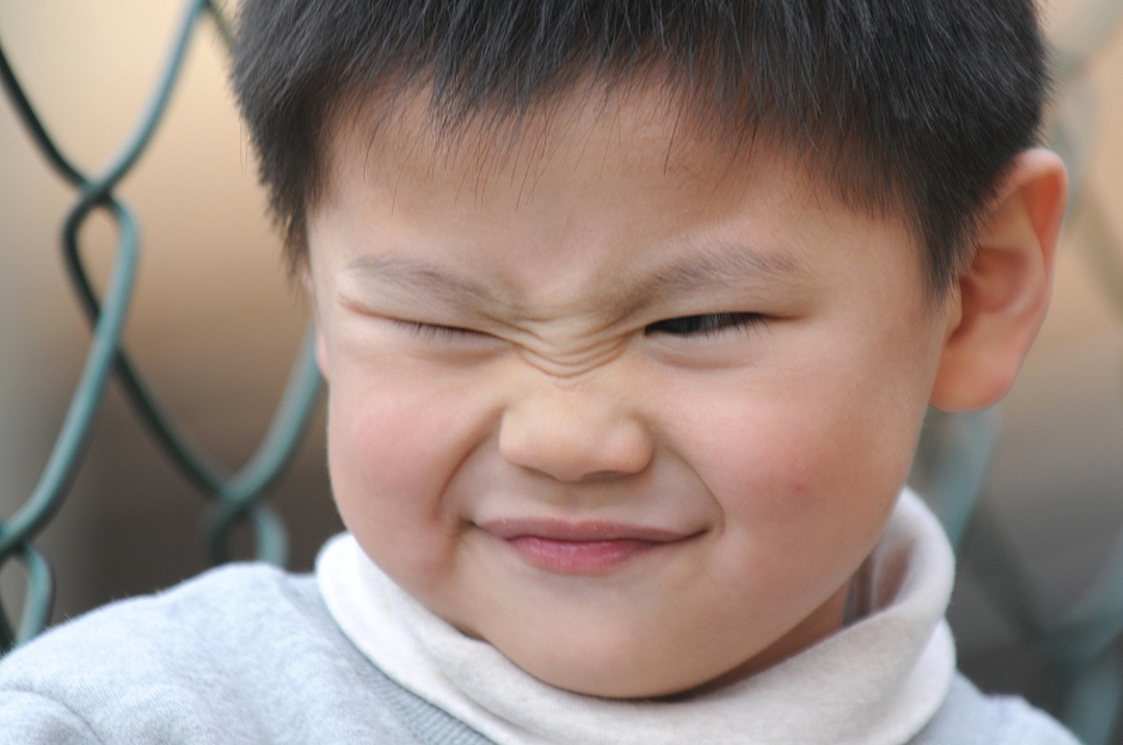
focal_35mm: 510
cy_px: 372
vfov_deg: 2.7
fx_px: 15887
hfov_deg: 4.0
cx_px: 562
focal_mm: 340
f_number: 5.6
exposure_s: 1/200
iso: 200
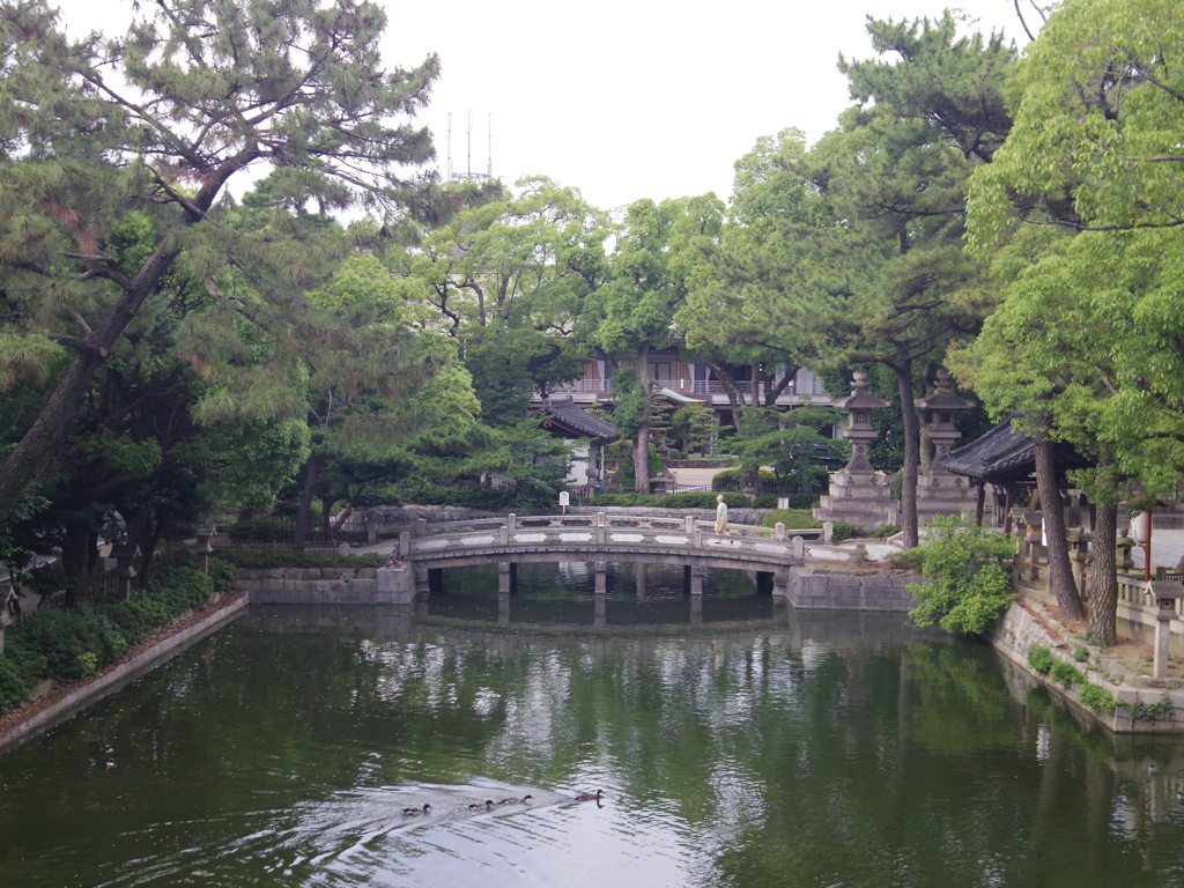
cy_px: 444
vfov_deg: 30.9
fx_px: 1608
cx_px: 592
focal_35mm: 47
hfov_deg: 40.4
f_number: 3.5
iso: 200
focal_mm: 8.5
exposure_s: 1/60
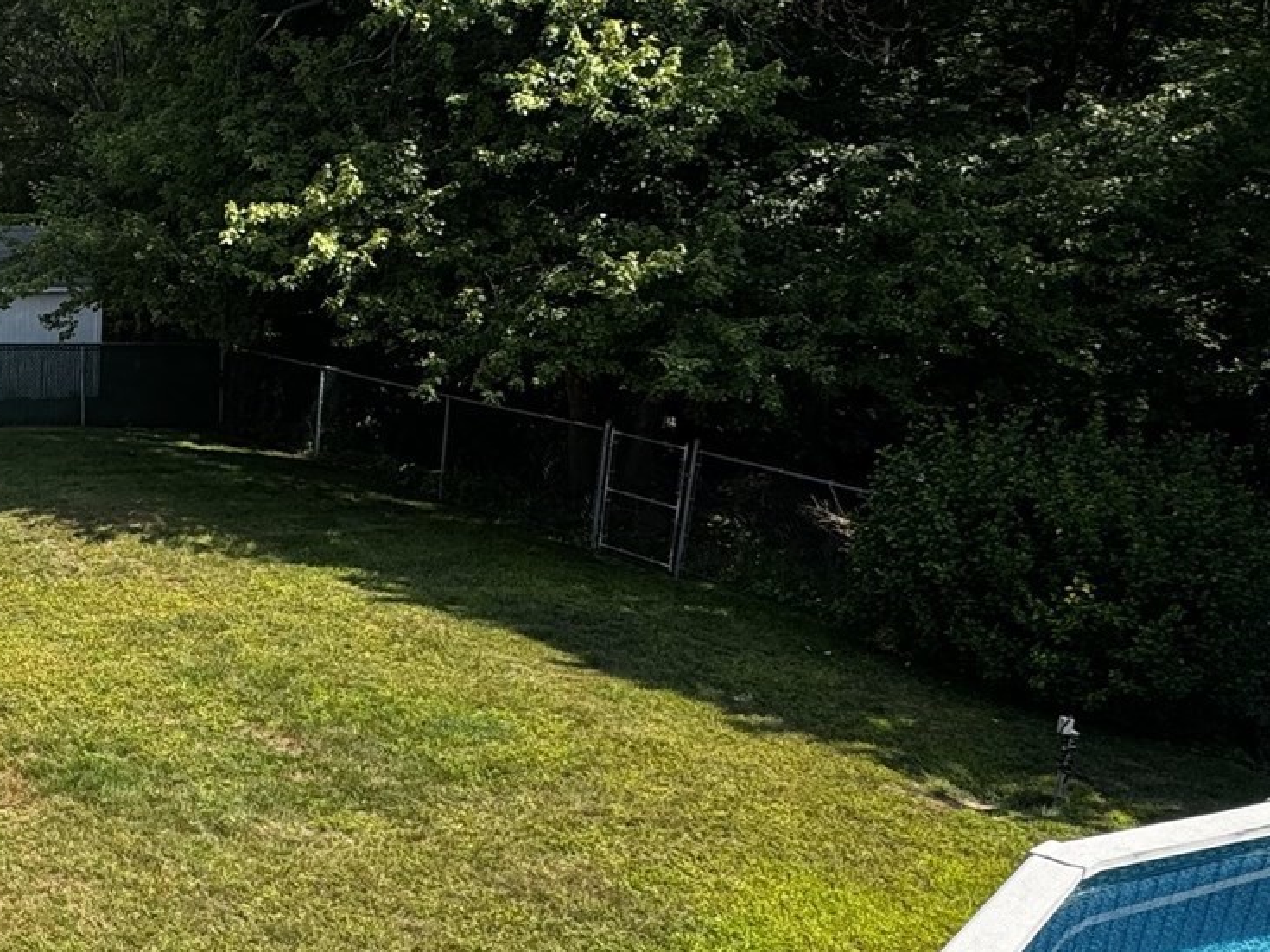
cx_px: 85
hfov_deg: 43.0
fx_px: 1431
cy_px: 594
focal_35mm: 39
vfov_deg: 36.6
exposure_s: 1/734
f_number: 2.2
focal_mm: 2.22
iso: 40
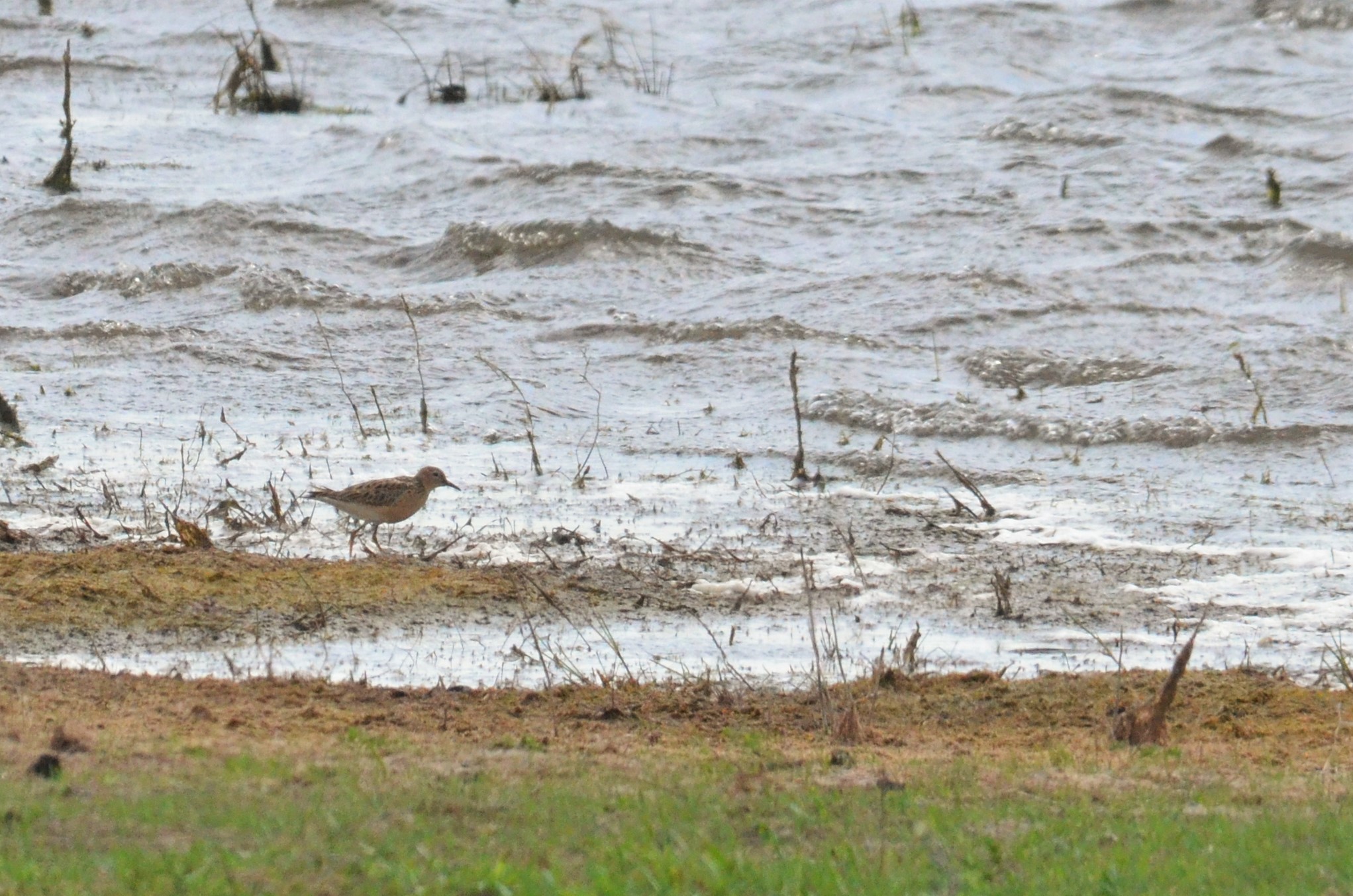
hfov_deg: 2.8
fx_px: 28128
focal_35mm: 750
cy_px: 448
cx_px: 676
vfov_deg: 1.8
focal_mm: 500
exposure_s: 1/2500
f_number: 13
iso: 2500
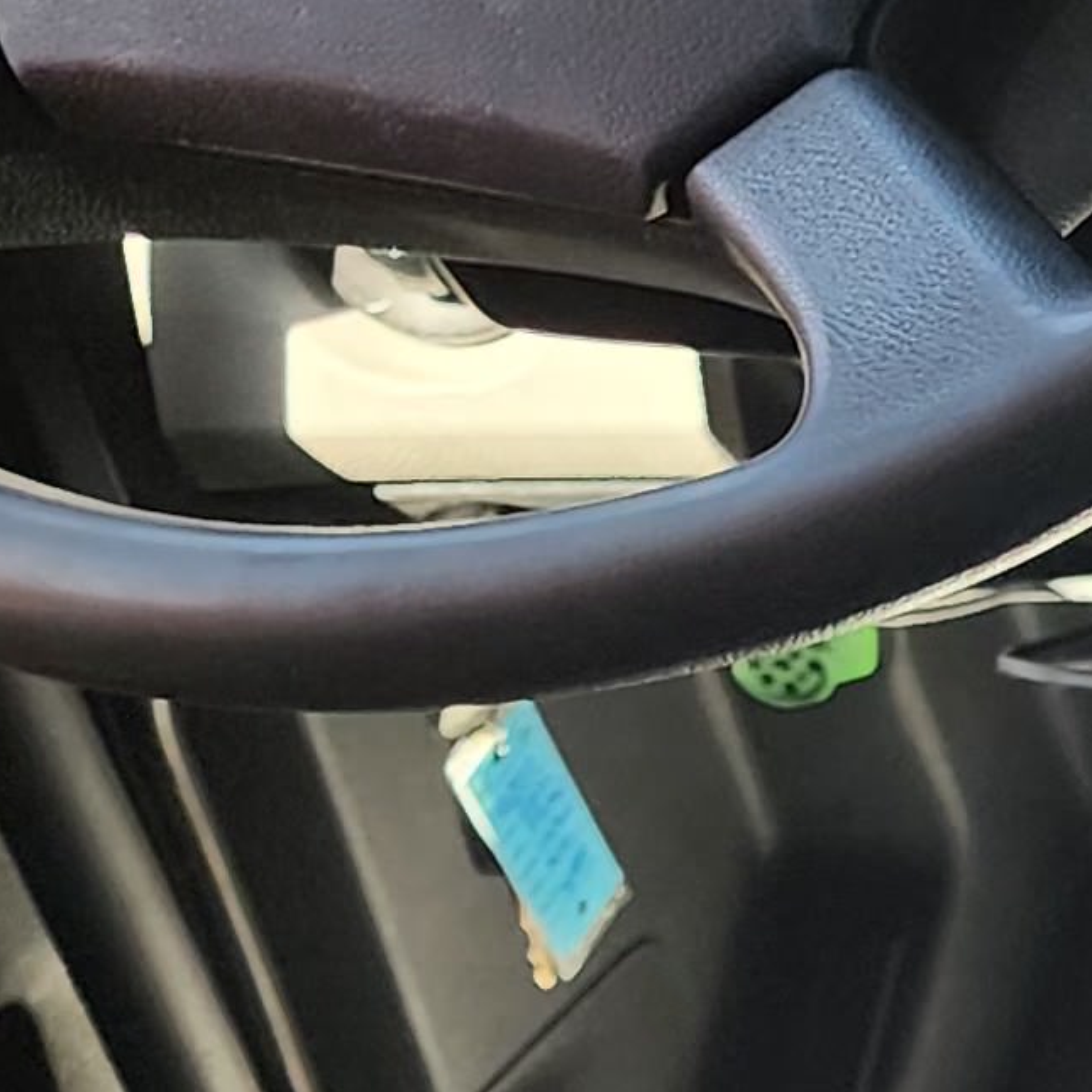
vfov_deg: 13.8
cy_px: 359
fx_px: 4497
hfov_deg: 12.0
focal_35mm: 126
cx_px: 2348
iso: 100
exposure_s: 1/180
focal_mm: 6.4
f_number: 1.8
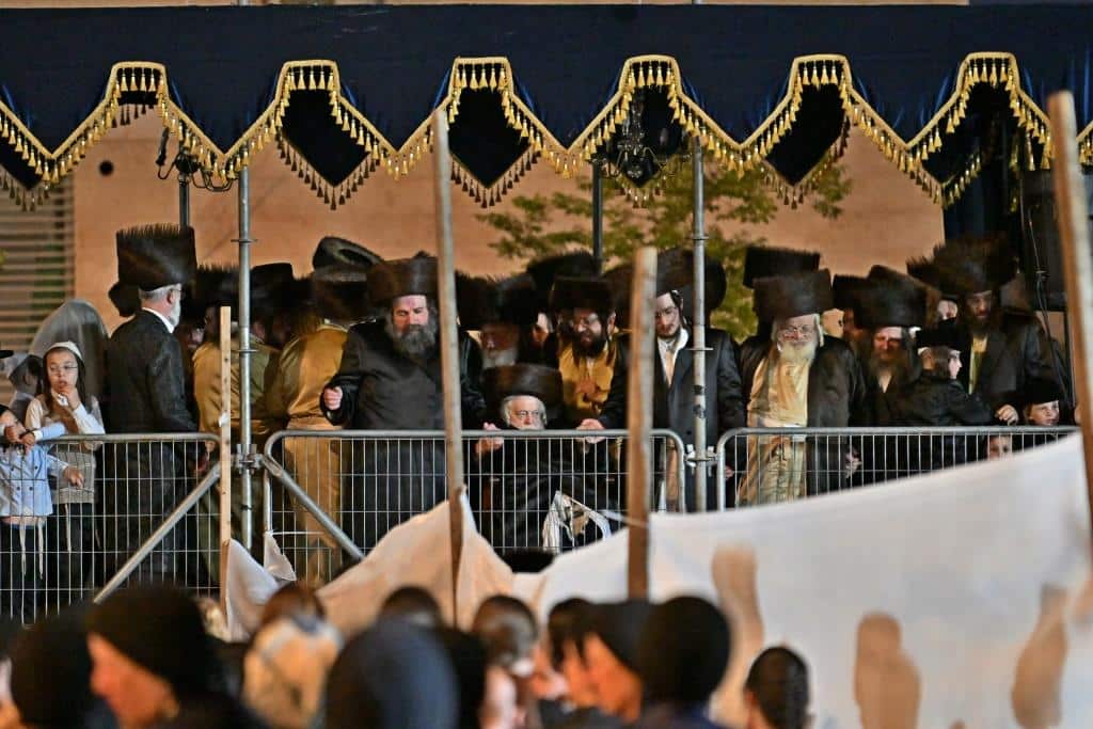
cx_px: 546
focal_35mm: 300
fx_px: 9109
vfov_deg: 4.6
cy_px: 364
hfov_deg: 6.9
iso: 2500
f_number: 2.8
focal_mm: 200
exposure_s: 1/160
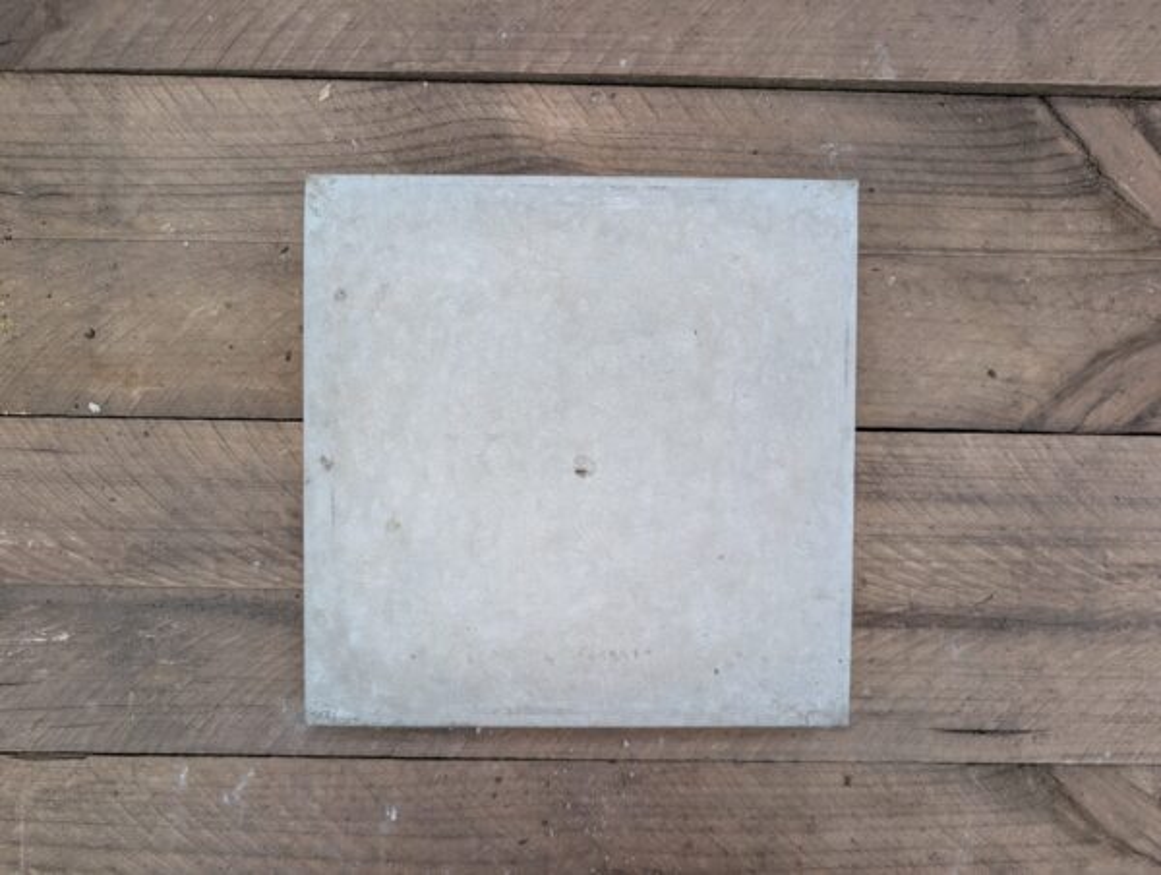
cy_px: 438
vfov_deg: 57.0
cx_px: 580
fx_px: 806
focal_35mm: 24
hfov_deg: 71.5
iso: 28
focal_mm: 6.9
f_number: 1.68
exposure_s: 1/25.6
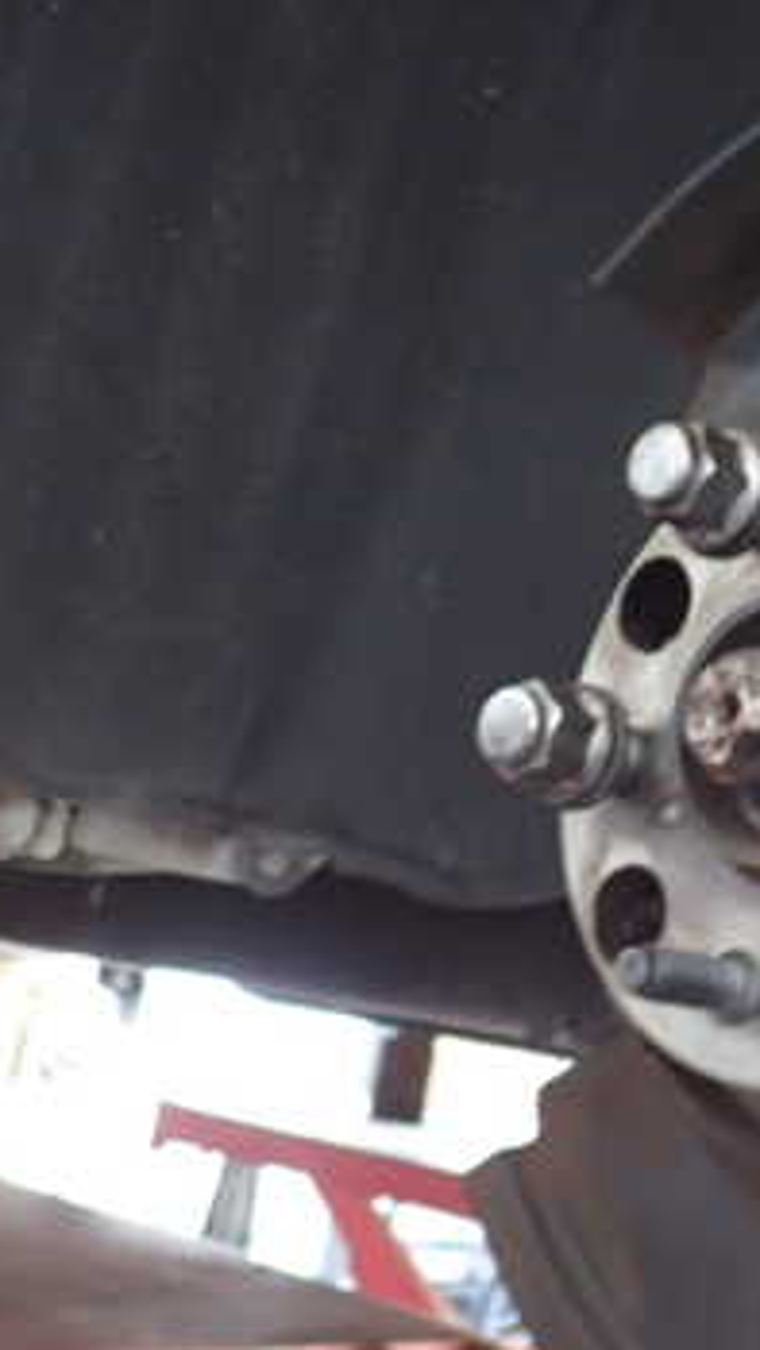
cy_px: 771
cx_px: 999
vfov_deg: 37.1
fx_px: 2005
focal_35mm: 56
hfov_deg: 19.7
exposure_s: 1/30
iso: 320
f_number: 2.3
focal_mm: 5.4
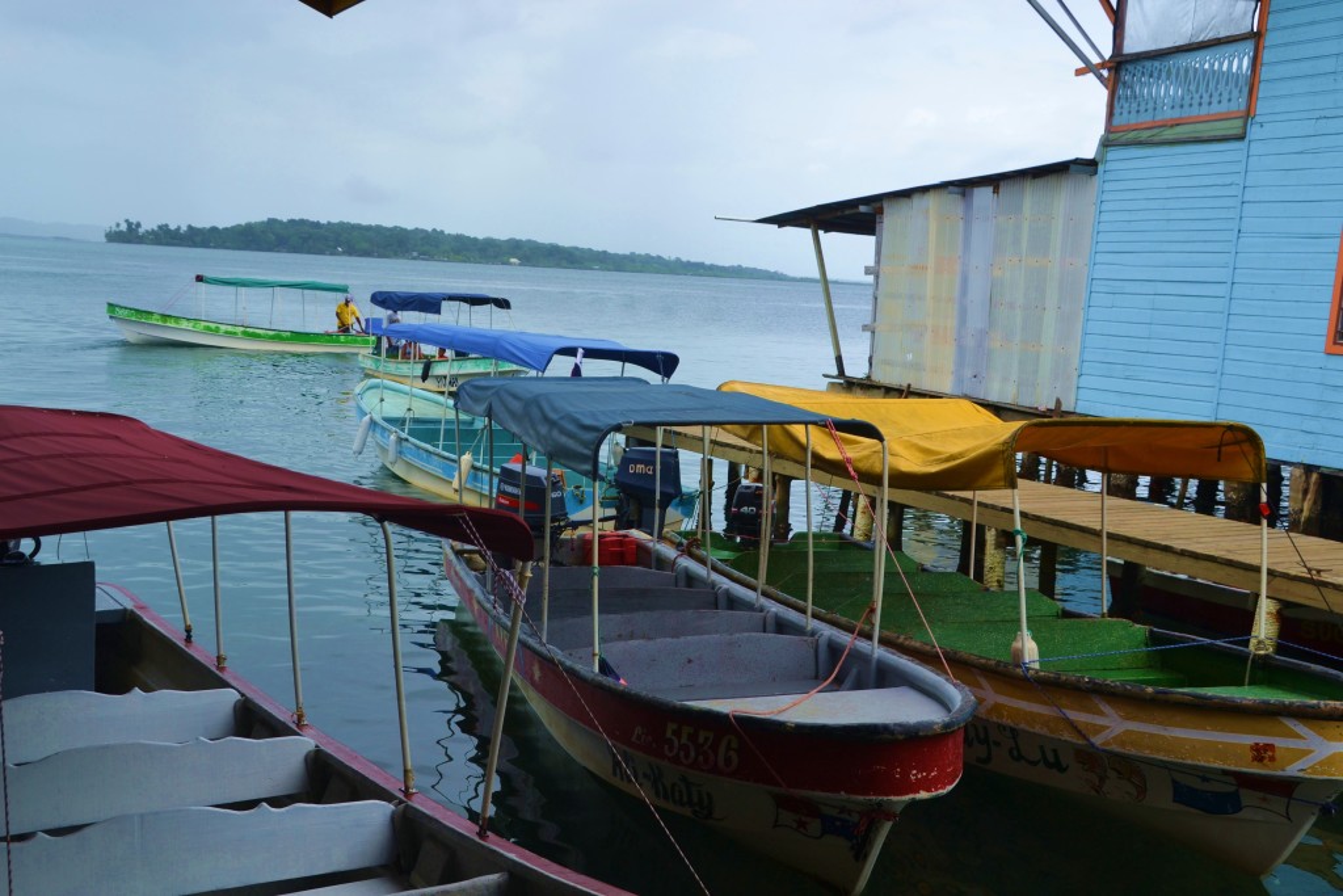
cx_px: 672
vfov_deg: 34.2
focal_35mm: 39
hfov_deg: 49.5
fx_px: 1455
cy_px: 448
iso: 100
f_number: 7.1
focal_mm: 26
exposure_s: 1/200
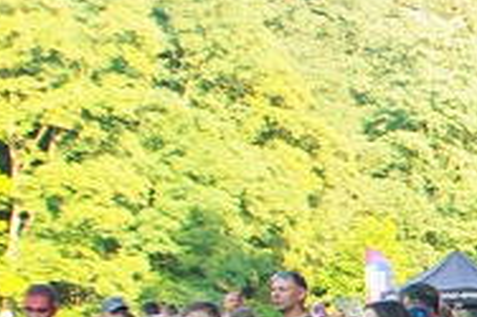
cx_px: 1187
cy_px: 450
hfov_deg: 11.5
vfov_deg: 9.3
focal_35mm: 144
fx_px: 1906
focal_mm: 18
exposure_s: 1/45
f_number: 5.6
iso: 100
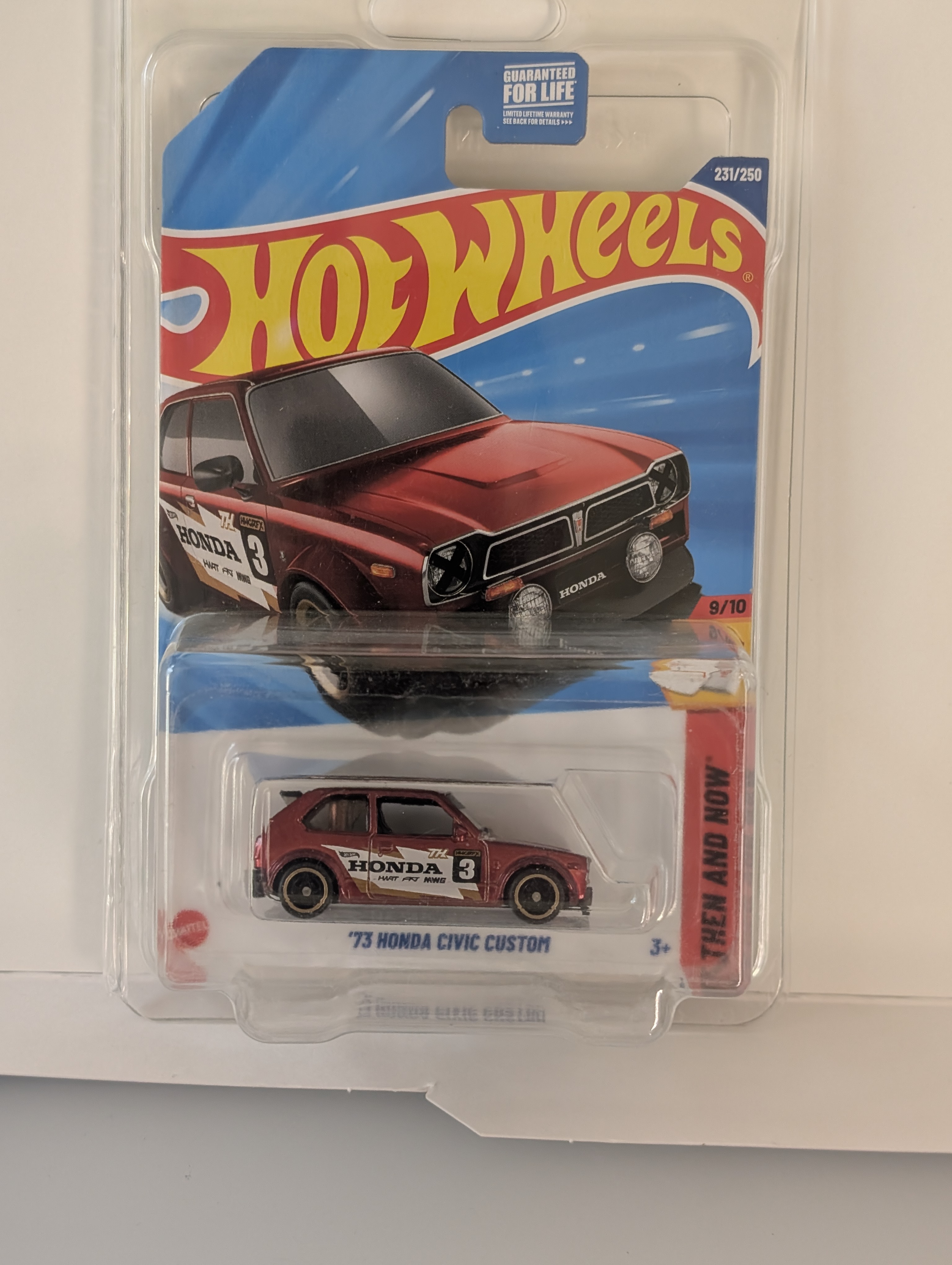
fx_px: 1792
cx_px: 476
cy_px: 632
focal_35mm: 49
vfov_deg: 38.9
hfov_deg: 29.7
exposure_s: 1/80
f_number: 1.68
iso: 305
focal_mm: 6.9
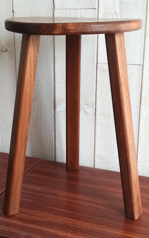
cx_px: 71
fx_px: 338
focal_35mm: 52
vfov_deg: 38.9
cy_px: 119
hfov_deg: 24.9
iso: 160
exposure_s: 1/33.3
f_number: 2.2
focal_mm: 3.83
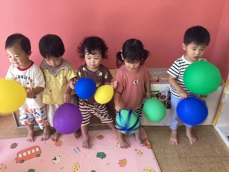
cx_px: 114
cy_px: 86
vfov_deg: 45.4
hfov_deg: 58.4
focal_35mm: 31
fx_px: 205
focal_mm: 3.3
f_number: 2.4
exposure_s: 1/50
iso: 50
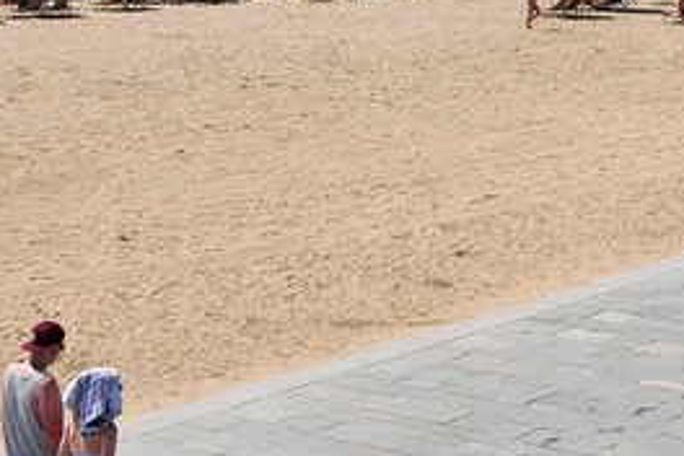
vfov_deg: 12.4
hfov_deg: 18.7
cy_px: -9
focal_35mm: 109
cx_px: 474
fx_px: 2071
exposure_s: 1/400
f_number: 11
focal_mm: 24
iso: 200
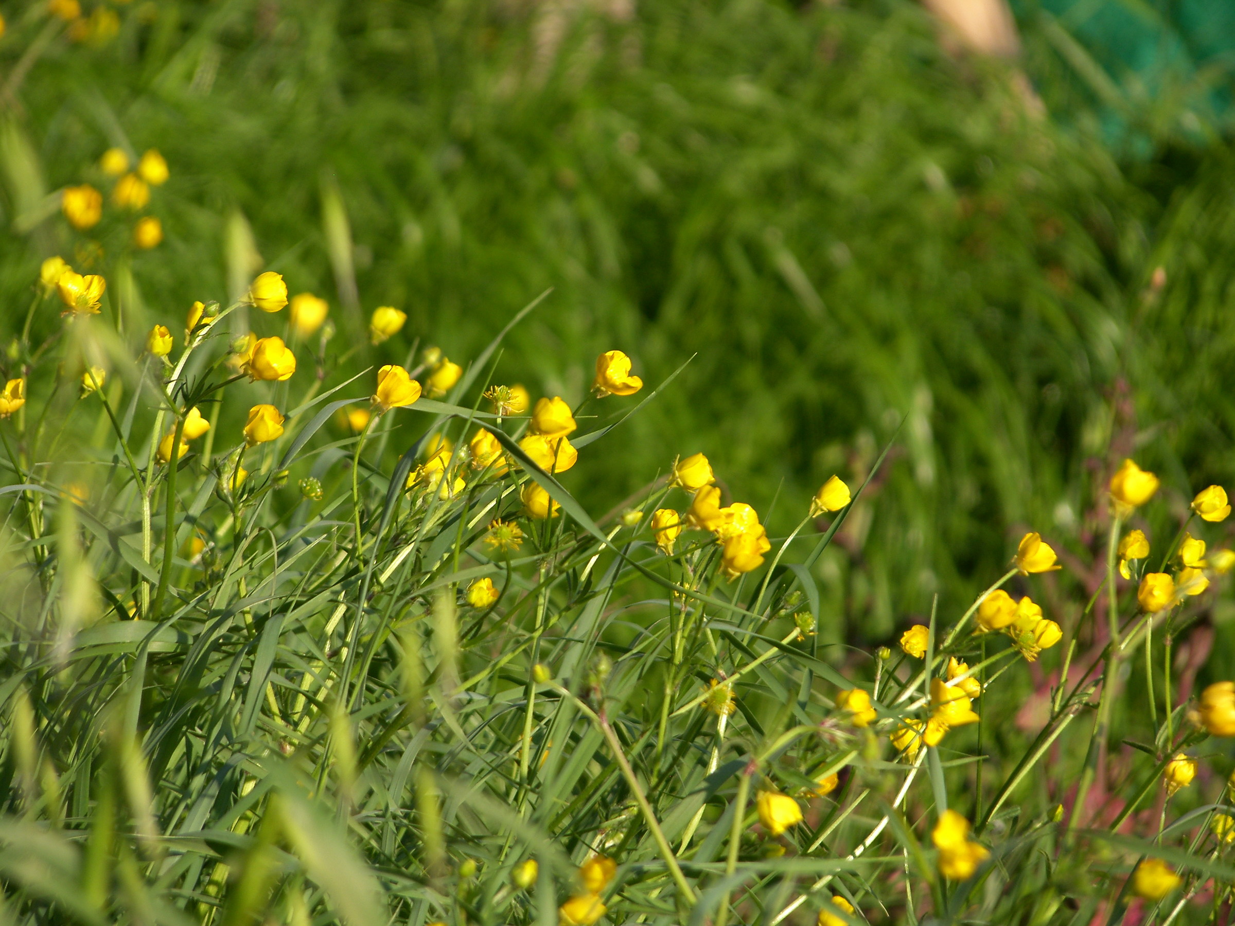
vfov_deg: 3.5
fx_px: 14984
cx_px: 618
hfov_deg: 4.7
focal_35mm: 420
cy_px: 463
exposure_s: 1/400
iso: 50
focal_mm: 104.7
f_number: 4.6
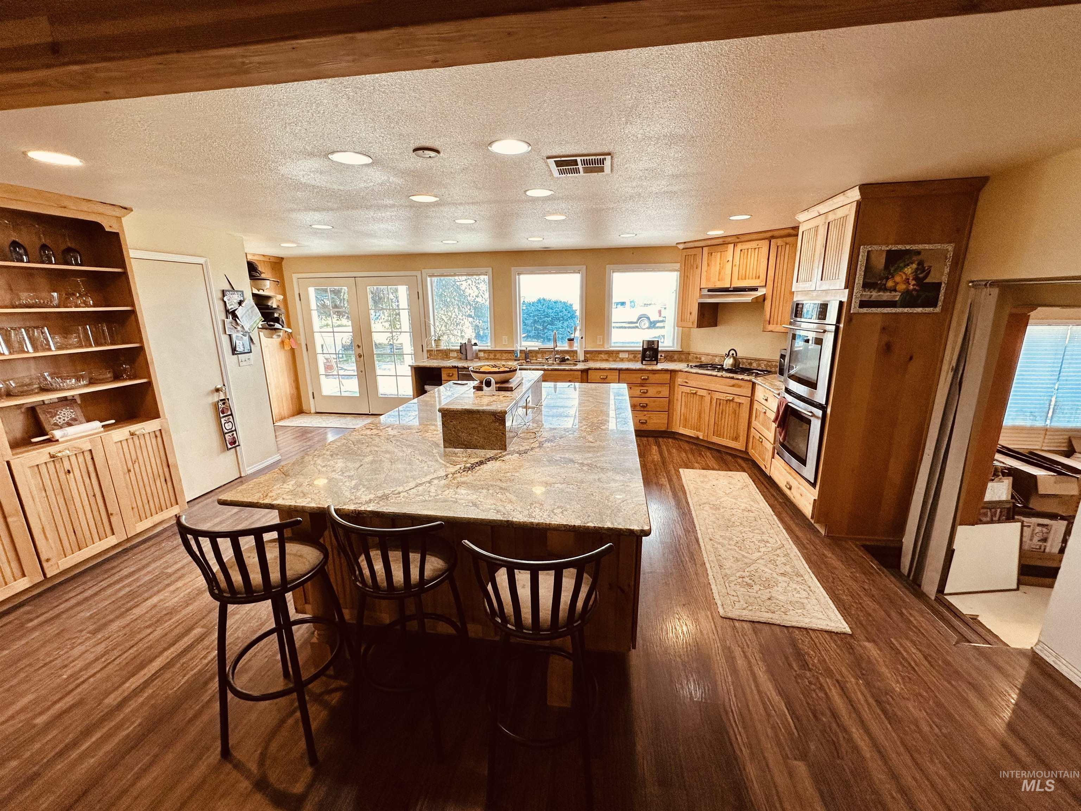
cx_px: 540
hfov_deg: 102.1
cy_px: 406
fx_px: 437
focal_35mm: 14
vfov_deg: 85.7
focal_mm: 2.22
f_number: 2.2
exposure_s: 1/120
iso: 125
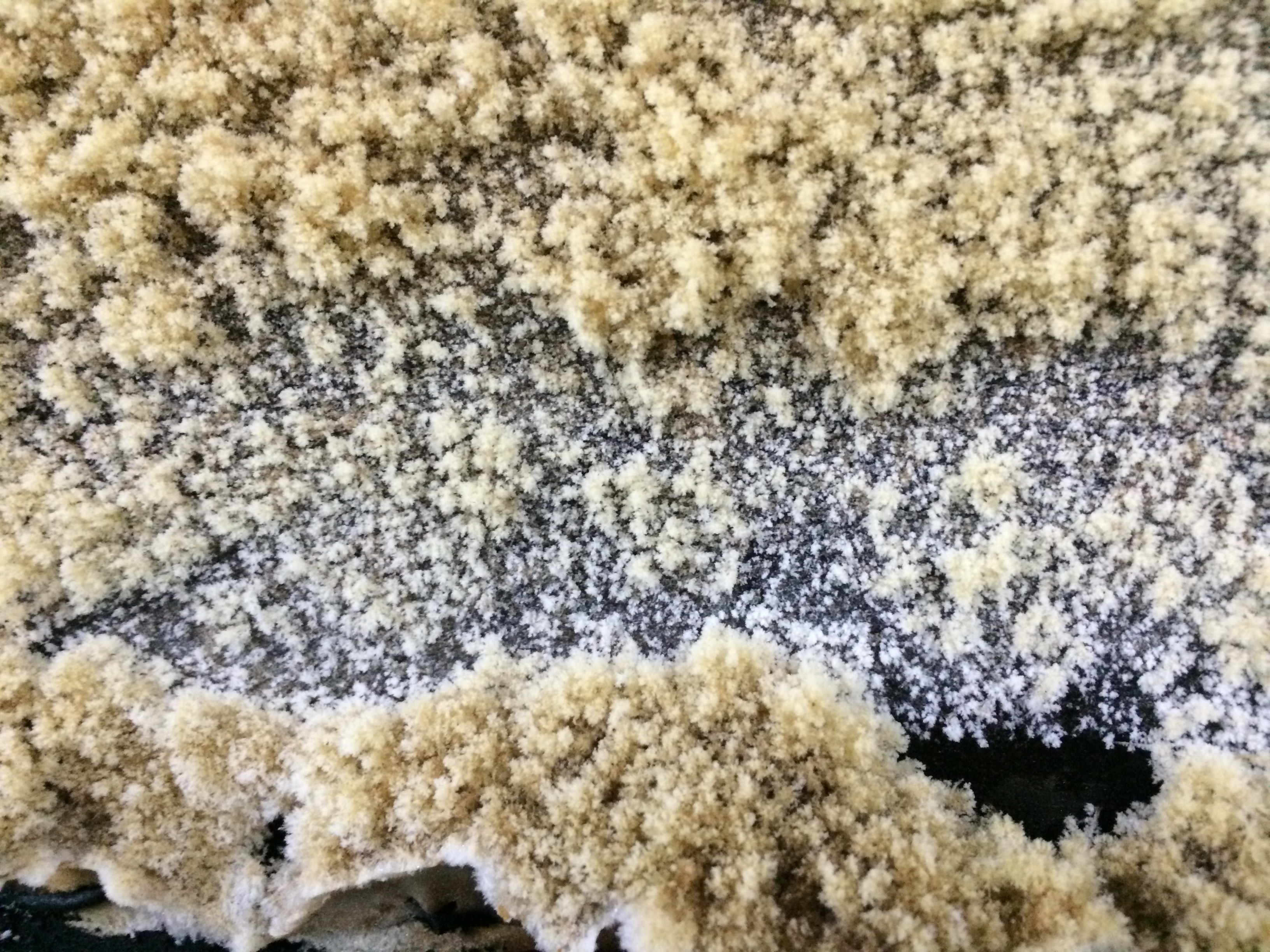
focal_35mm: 29
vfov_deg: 48.2
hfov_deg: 61.7
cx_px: 635
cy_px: 476
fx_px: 1064
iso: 320
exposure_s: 1/15
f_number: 2.2
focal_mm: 4.15
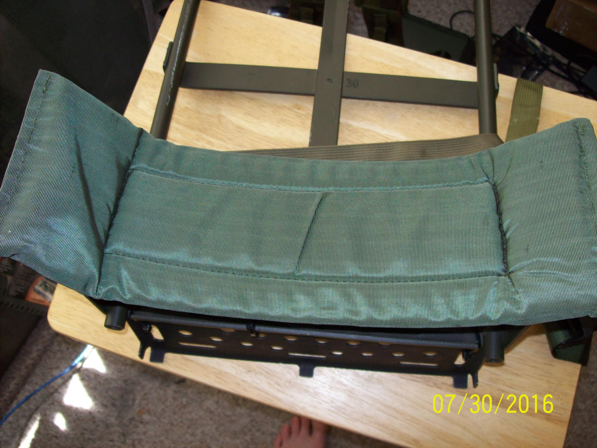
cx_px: 298
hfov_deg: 51.4
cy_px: 224
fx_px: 621
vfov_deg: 39.7
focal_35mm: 36
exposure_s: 1/64
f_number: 2.7
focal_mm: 6
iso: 80
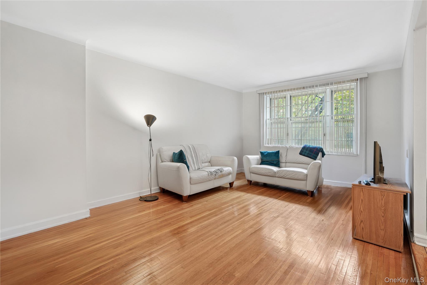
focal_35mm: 16
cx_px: 214
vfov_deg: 73.7
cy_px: 142
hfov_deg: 96.7
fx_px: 190
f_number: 11
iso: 100
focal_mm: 16
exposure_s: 1.3
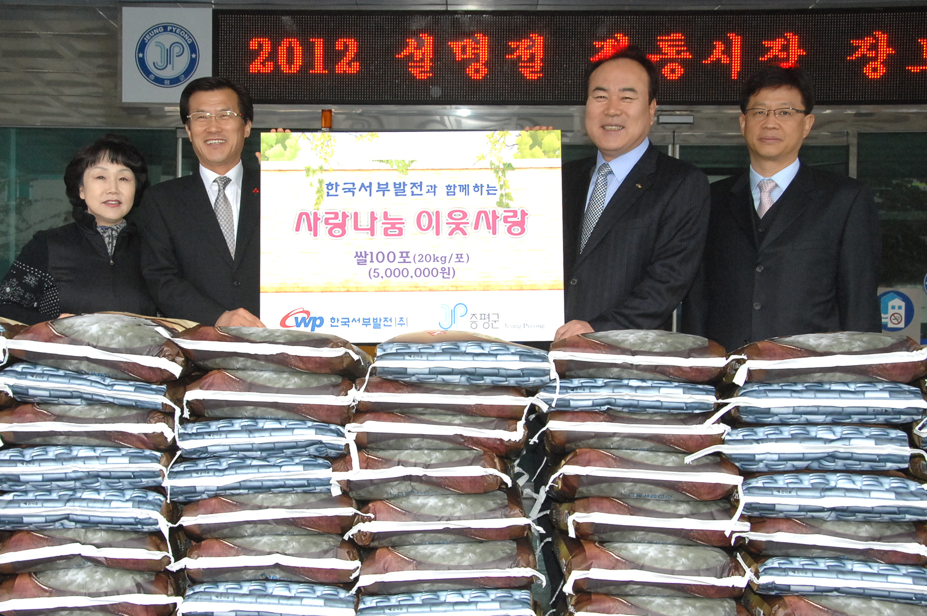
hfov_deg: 37.1
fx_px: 1378
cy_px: 320
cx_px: 408
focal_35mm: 54
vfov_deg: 25.2
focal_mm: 31
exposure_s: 1/180
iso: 800
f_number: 6.7
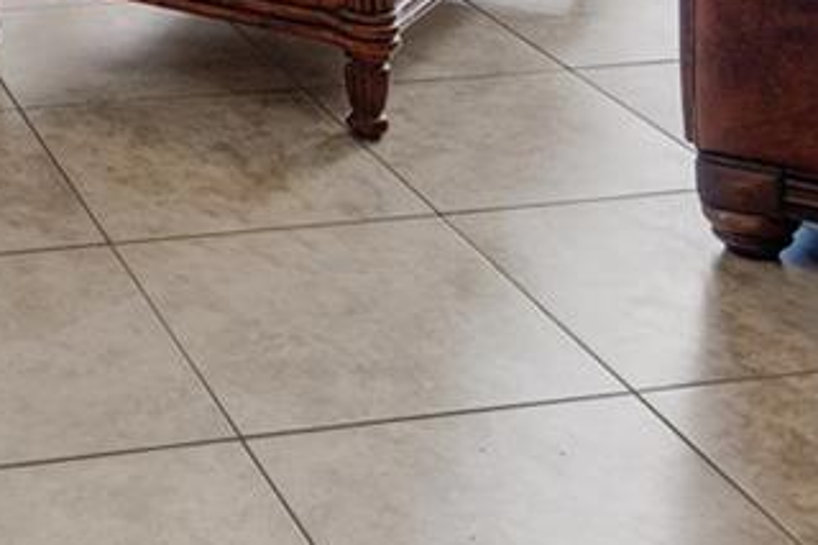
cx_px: -97
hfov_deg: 23.7
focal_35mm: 80
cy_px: -494
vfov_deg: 14.5
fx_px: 1817
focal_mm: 16
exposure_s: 1/30
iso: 400
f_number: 8
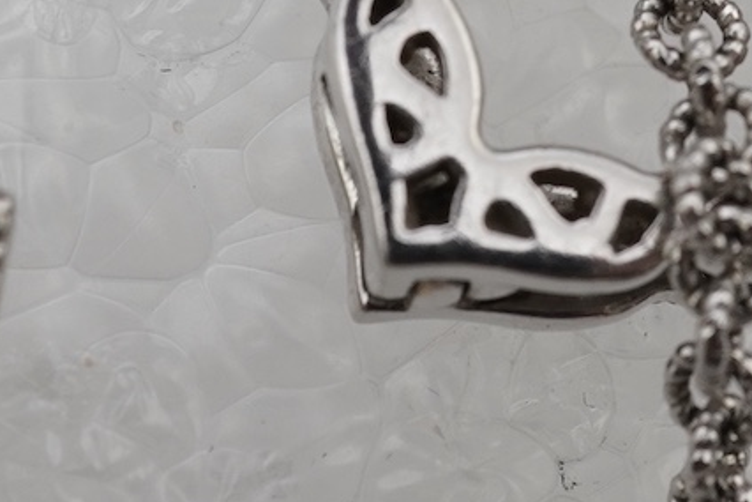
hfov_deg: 11.4
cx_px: 742
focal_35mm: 178
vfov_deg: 7.5
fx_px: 3718
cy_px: -321
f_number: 18
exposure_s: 1/125
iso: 400
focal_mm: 30
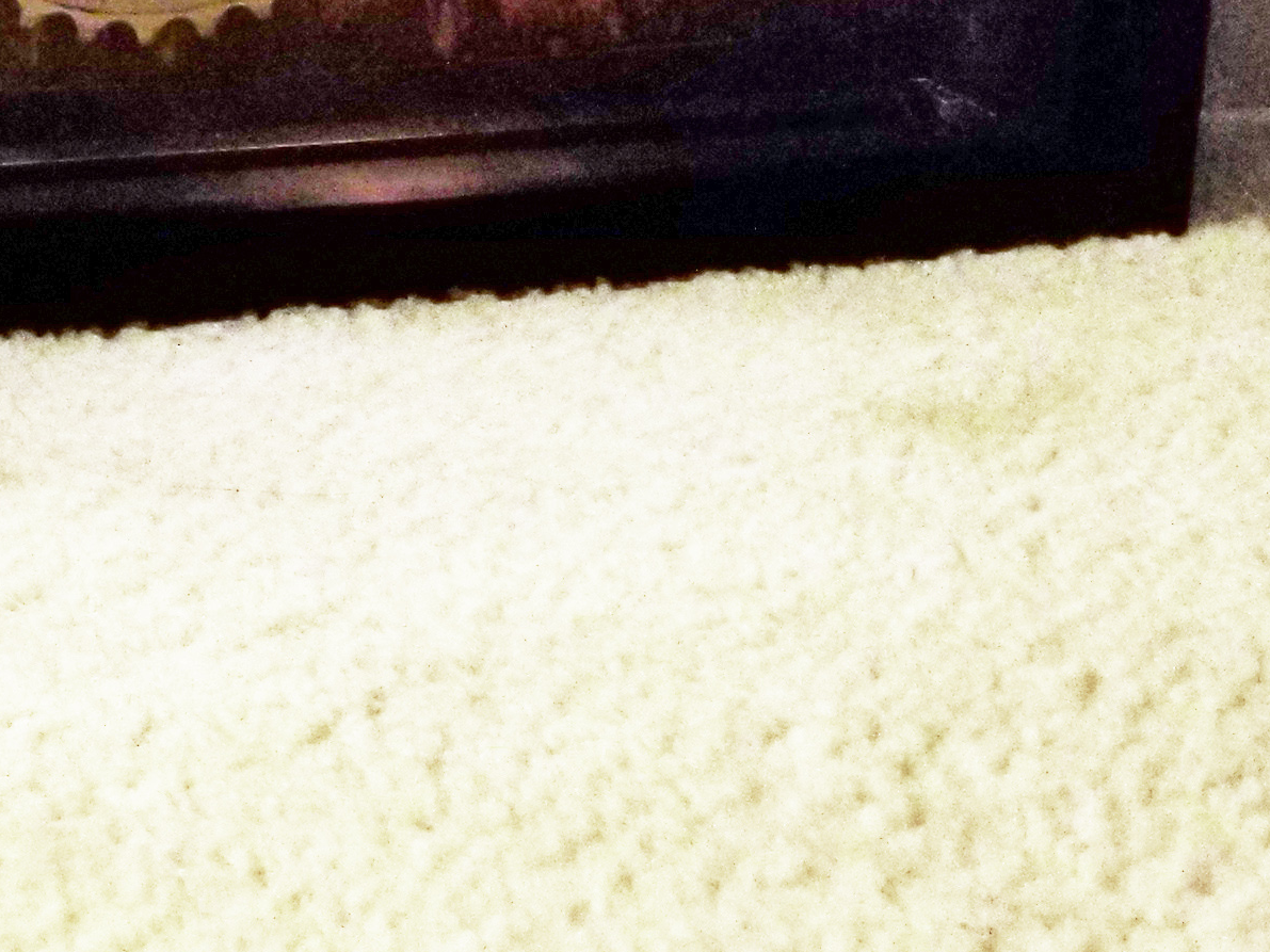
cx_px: -584
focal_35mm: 88
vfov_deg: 15.6
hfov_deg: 19.6
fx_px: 3228
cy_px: -439
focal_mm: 4.25
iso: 250
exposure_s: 1/10
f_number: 1.7
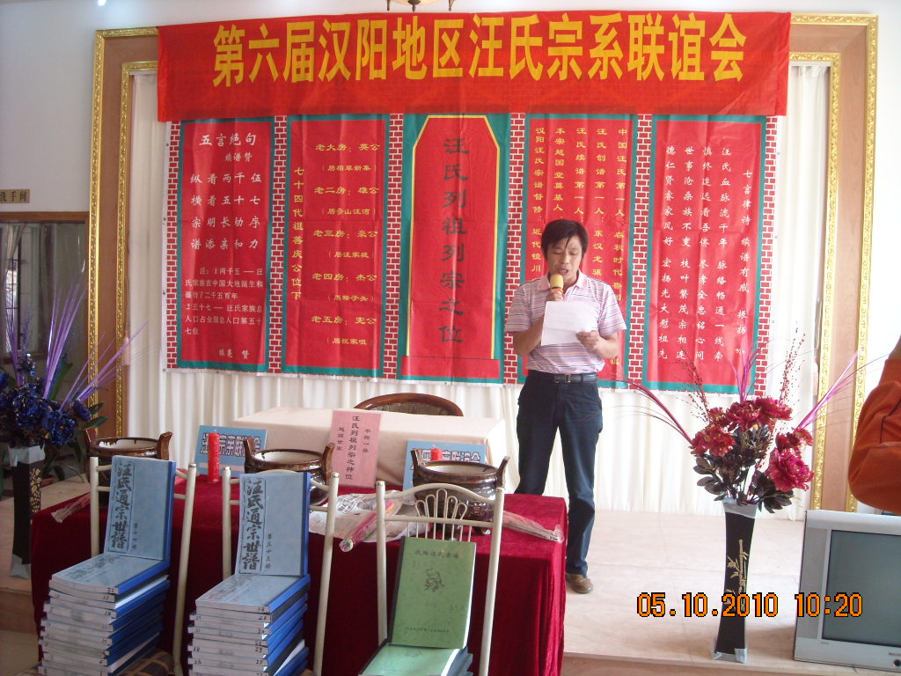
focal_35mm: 35
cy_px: 338
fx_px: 911
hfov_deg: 52.6
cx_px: 450
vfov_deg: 40.7
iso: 154
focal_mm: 5.7
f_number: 2.8
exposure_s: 1/60
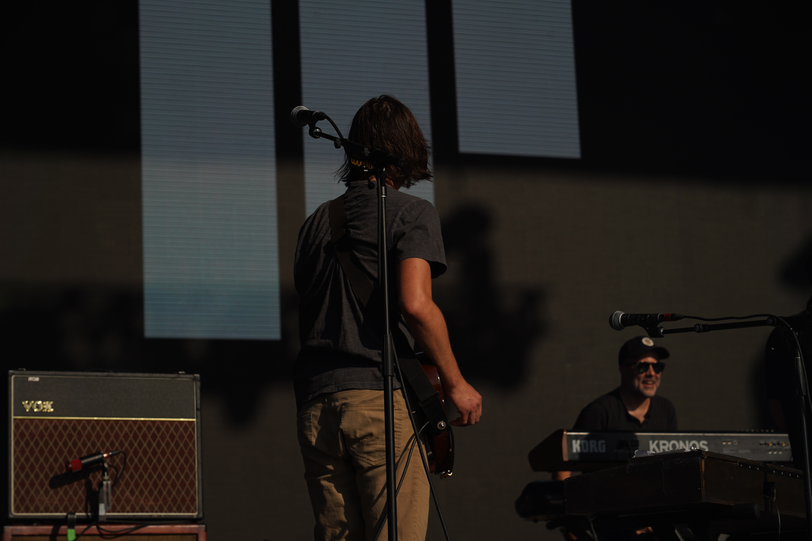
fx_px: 2368
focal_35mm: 105
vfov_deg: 13.0
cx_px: 406
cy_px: 270
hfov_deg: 19.5
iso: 100
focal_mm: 105
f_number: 8
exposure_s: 1/1250
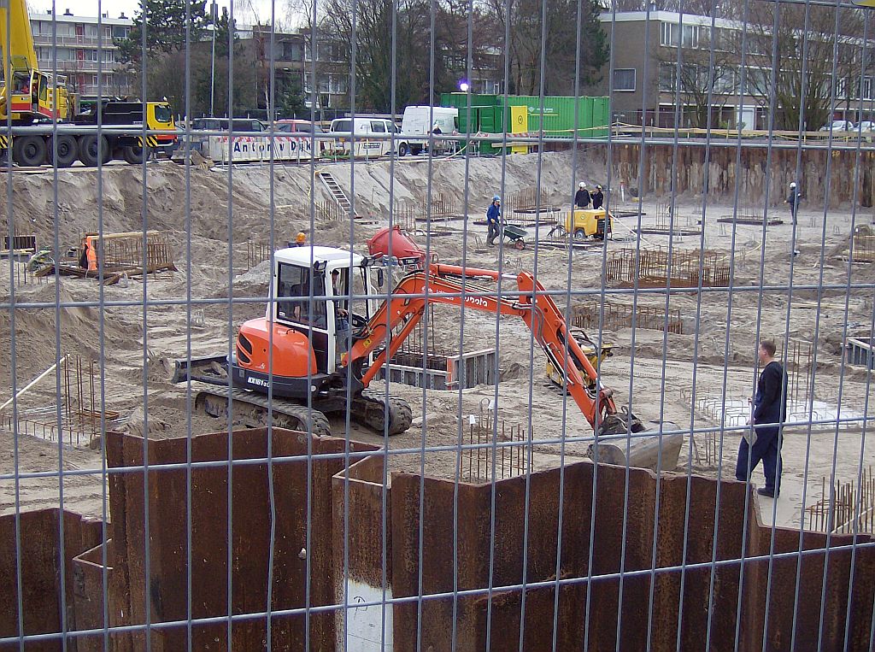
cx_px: 438
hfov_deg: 34.4
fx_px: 1412
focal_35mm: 56
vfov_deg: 26.0
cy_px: 326
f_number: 3.4
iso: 100
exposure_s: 1/292
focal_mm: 9.3
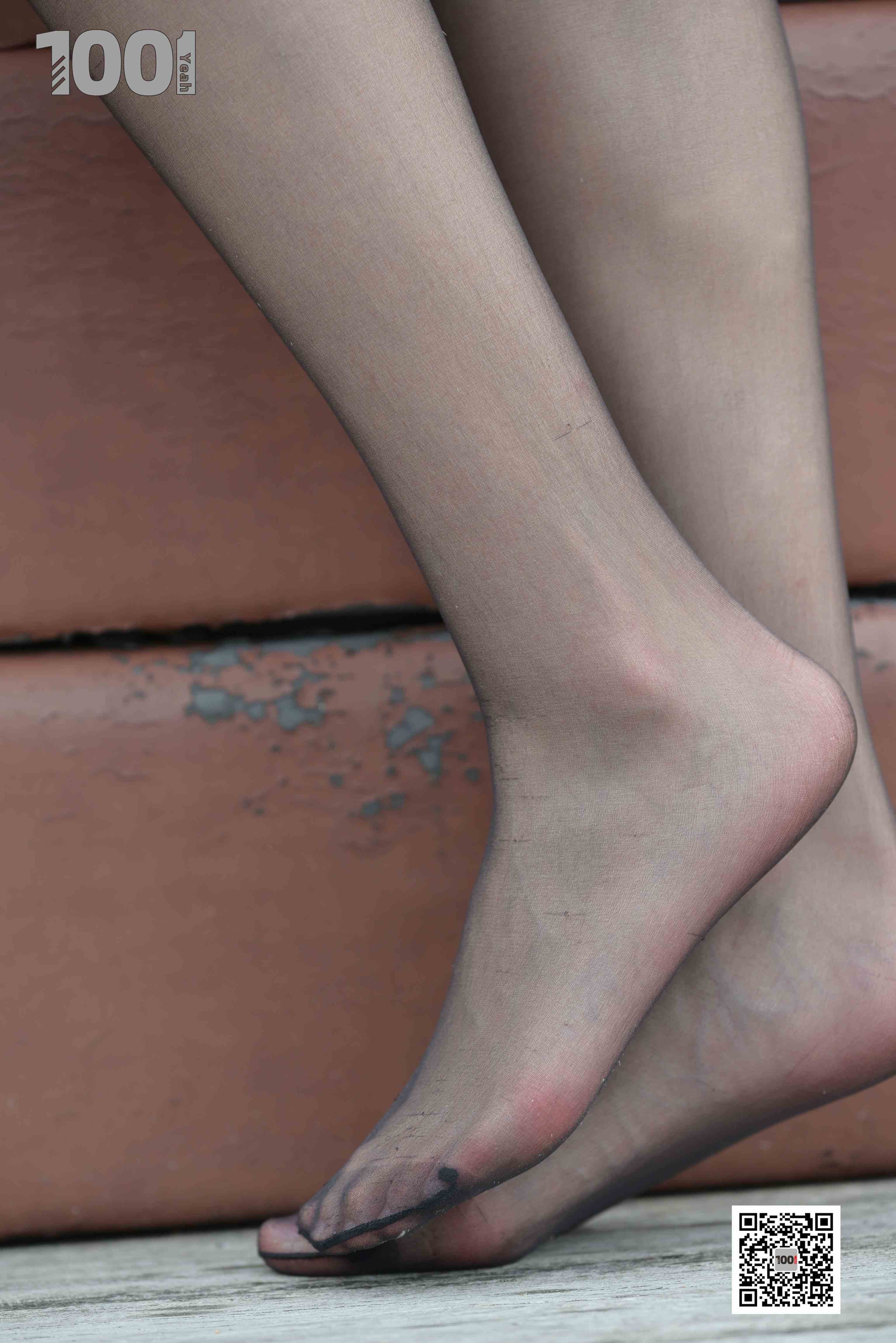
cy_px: 672
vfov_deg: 10.3
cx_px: 448
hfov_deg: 6.9
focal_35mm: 200
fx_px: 7466
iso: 200
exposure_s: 1/320
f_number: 4
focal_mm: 200
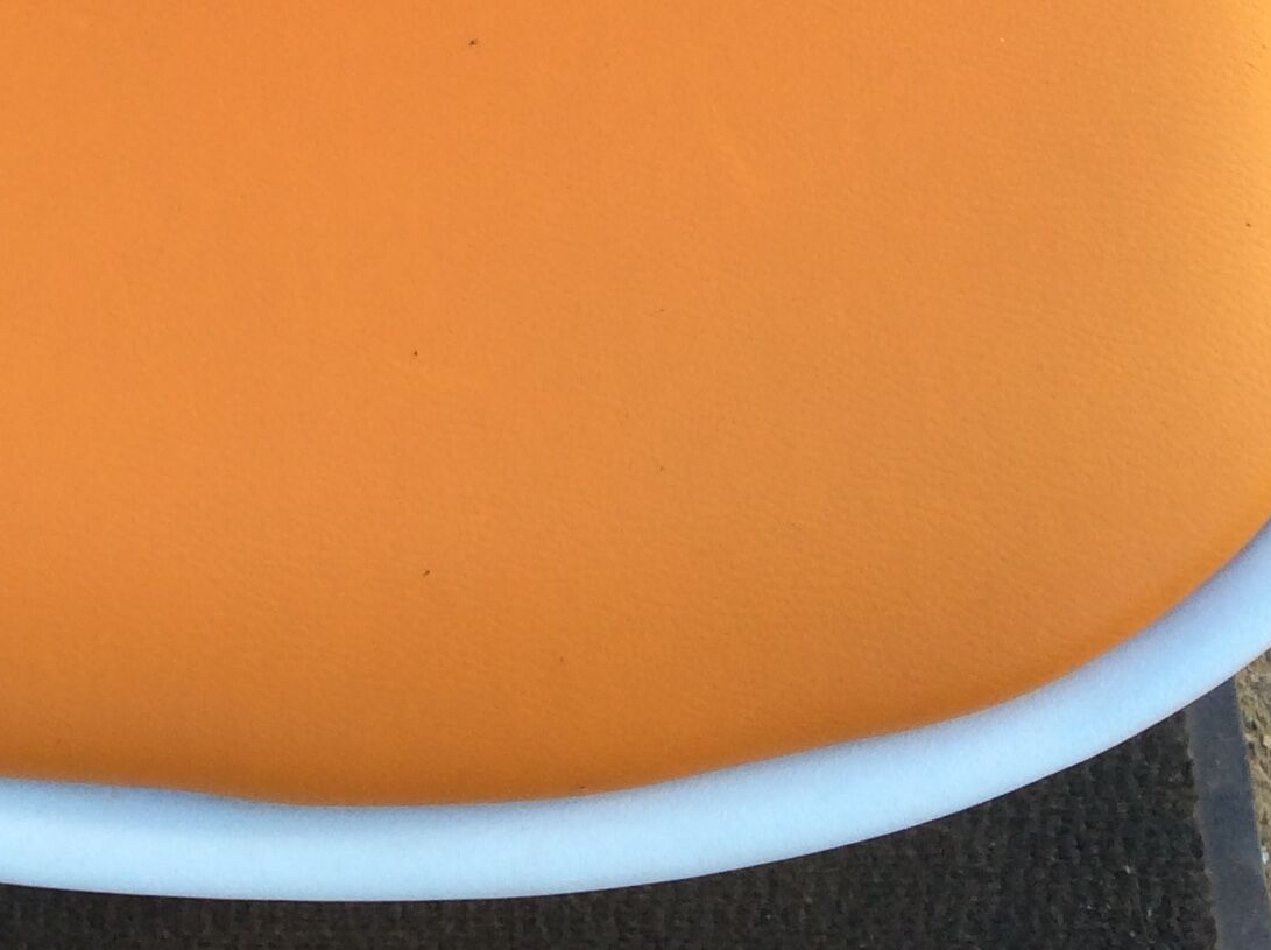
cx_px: 140
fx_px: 2787
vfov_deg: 18.5
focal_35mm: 76
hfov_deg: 25.0
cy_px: -140
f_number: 2.4
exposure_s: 1/132
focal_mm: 3.3
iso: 32
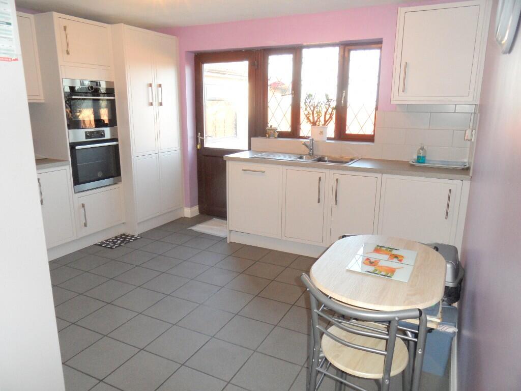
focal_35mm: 24
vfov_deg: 56.8
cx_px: 260
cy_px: 196
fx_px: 361
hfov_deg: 71.6
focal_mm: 3.9
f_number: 3.2
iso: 100
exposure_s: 1/45
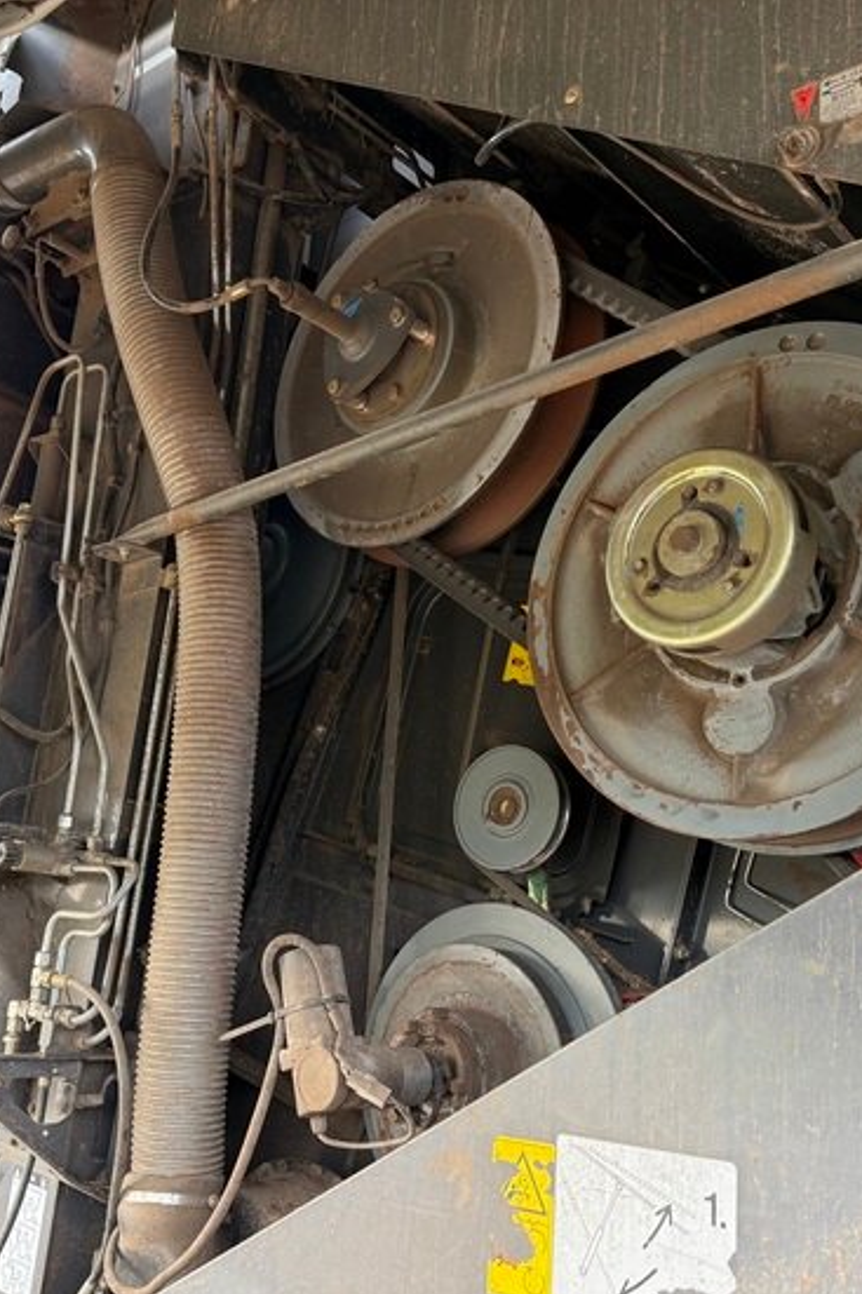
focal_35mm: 34
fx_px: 1222
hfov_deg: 38.9
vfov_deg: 55.8
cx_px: 413
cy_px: 659
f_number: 1.78
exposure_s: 1/121
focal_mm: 6.76
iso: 160
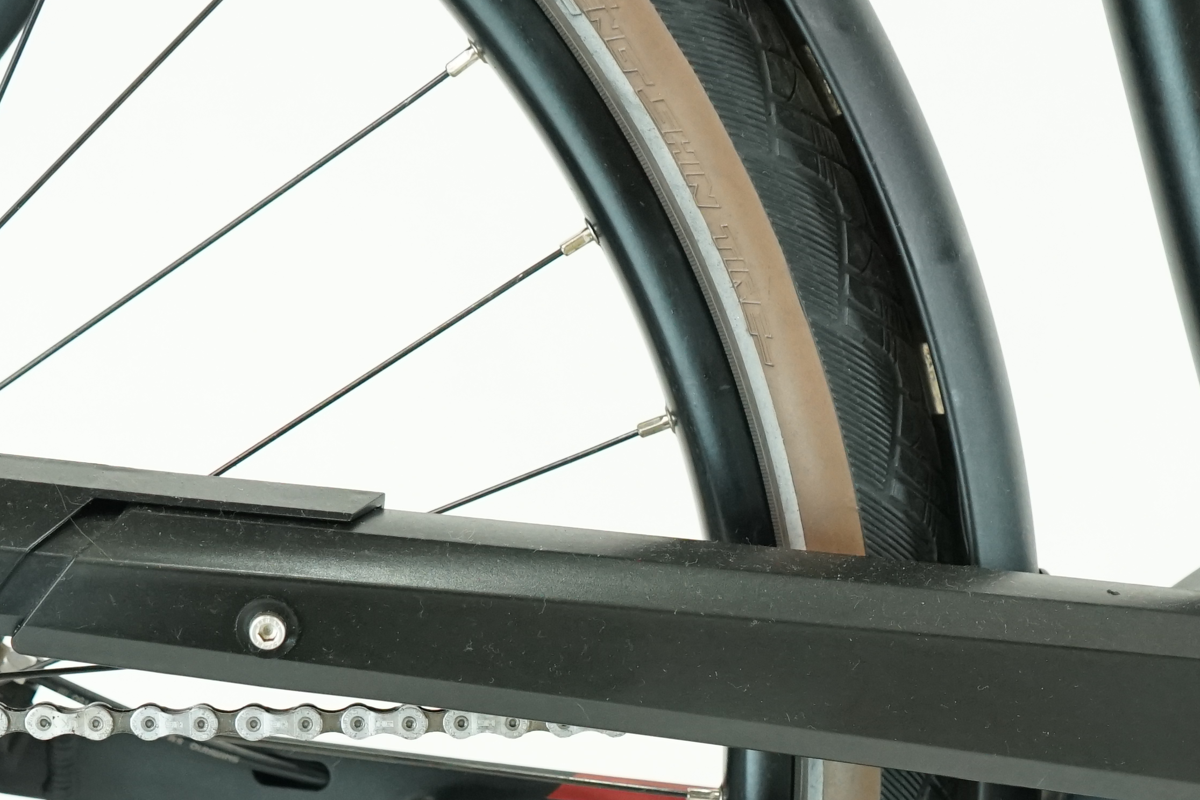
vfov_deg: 16.8
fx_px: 2600
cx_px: 681
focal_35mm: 78
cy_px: 925
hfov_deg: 26.0
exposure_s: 1/200
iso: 2000
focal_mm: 29
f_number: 4.5
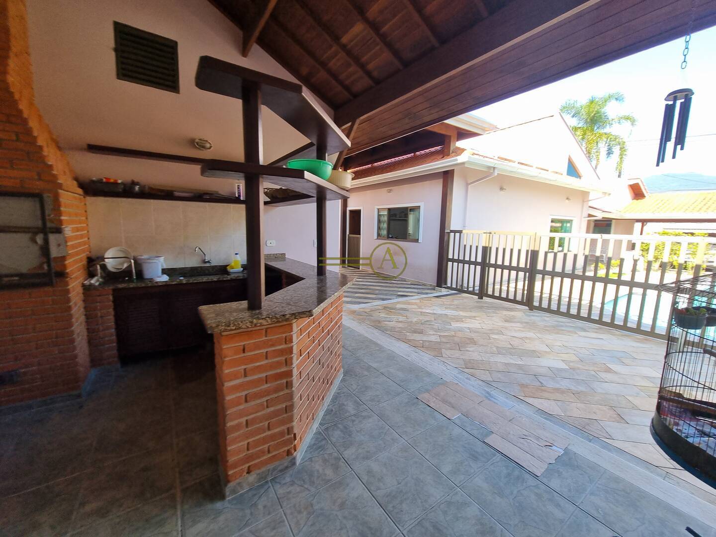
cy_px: 268
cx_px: 358
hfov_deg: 106.2
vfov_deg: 89.9
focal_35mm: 13
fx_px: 269
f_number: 2.2
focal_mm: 2.2
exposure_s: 1/210
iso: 50
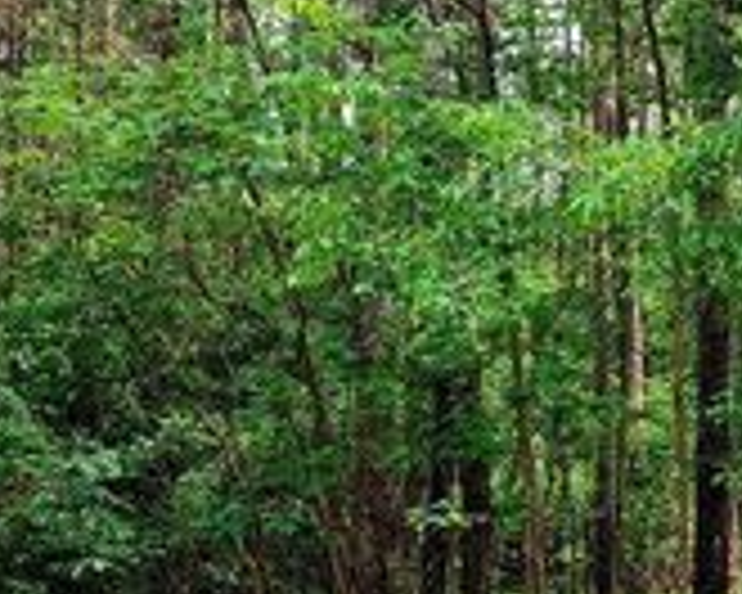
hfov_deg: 23.3
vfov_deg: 19.8
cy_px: 439
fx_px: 1691
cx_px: 814
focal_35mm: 77
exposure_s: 1/156
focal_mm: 5.4
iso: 40
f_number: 1.8
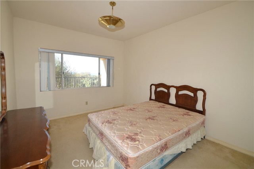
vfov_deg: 77.1
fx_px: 106
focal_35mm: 15
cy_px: 84
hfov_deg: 100.5
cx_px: 127
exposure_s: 1/125
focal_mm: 10
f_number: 5.6
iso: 200
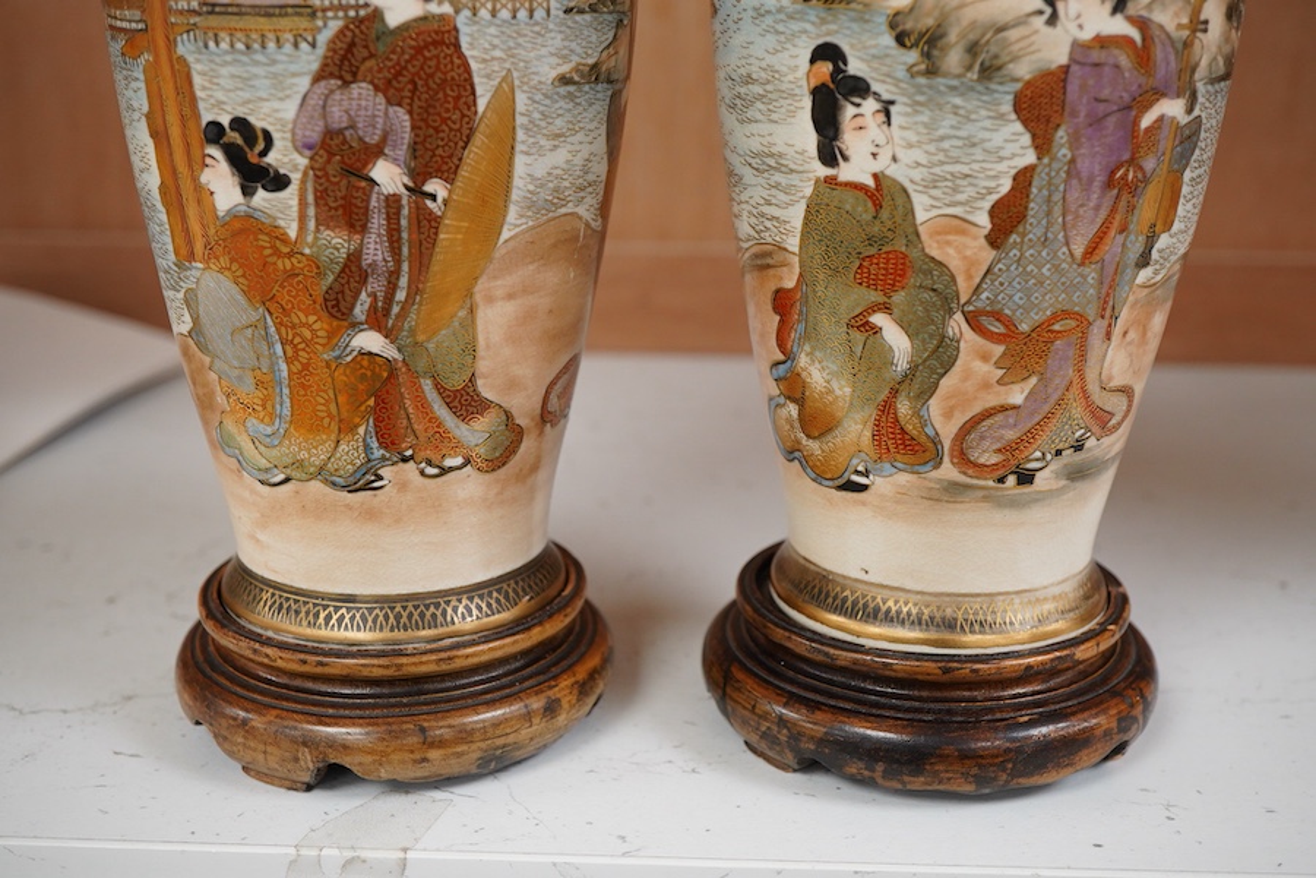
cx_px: 658
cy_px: 439
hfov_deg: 43.6
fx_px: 1645
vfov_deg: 29.9
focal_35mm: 45
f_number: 8
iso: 1250
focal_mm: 30
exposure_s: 1/125
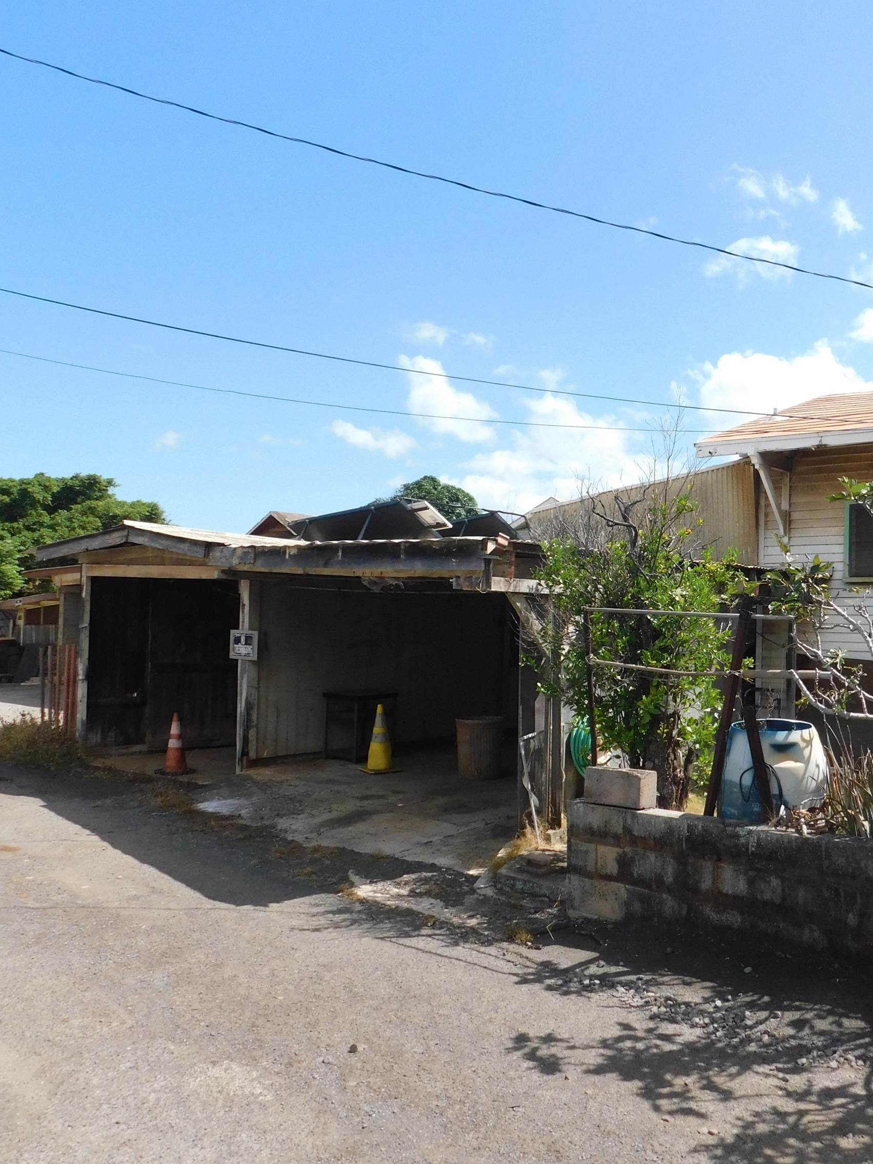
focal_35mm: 31
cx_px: 622
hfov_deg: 44.4
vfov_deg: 58.4
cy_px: 580
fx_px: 1043
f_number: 3
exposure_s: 1/1250
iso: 125
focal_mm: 4
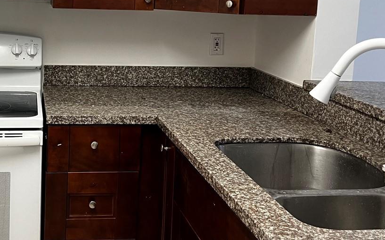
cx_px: 98
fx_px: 566
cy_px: 50
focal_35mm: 54
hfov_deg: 36.7
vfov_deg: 23.6
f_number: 1.5
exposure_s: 1/60
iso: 125
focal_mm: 5.7
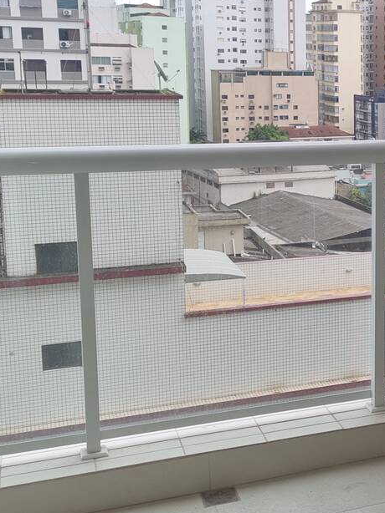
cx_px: 490
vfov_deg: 31.6
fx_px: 905
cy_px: 194
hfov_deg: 21.8
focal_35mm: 61
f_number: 1.8
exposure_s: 1/386
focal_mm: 5.4
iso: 50
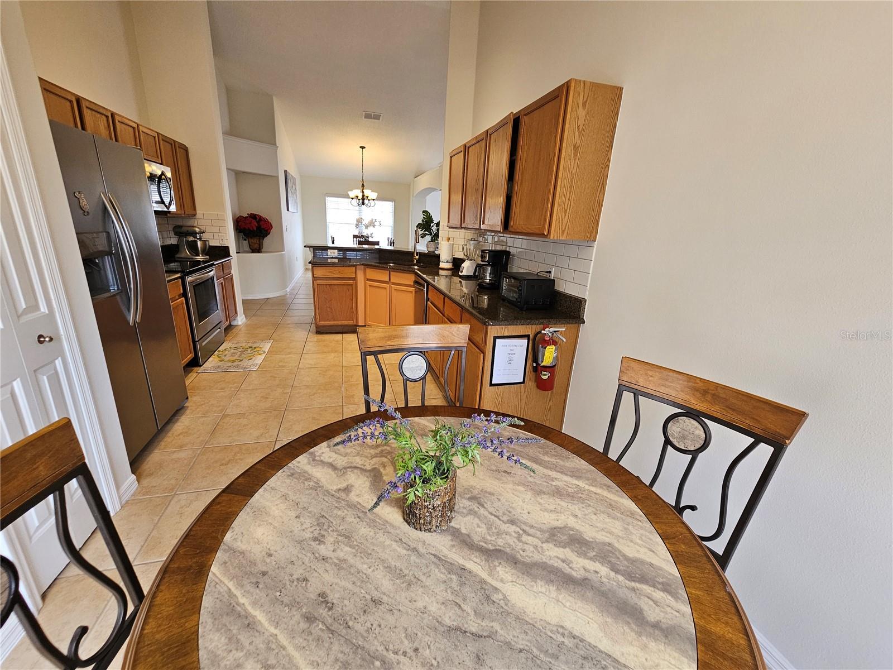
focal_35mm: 13
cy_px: 335
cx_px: 446
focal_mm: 2.2
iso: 100
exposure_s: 1/60
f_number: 2.2
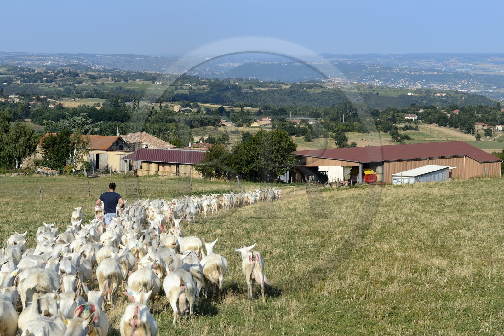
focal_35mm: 70
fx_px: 980
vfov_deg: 19.4
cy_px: 168
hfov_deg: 28.8
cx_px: 252
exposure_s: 1/400
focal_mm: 70
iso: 200
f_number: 10
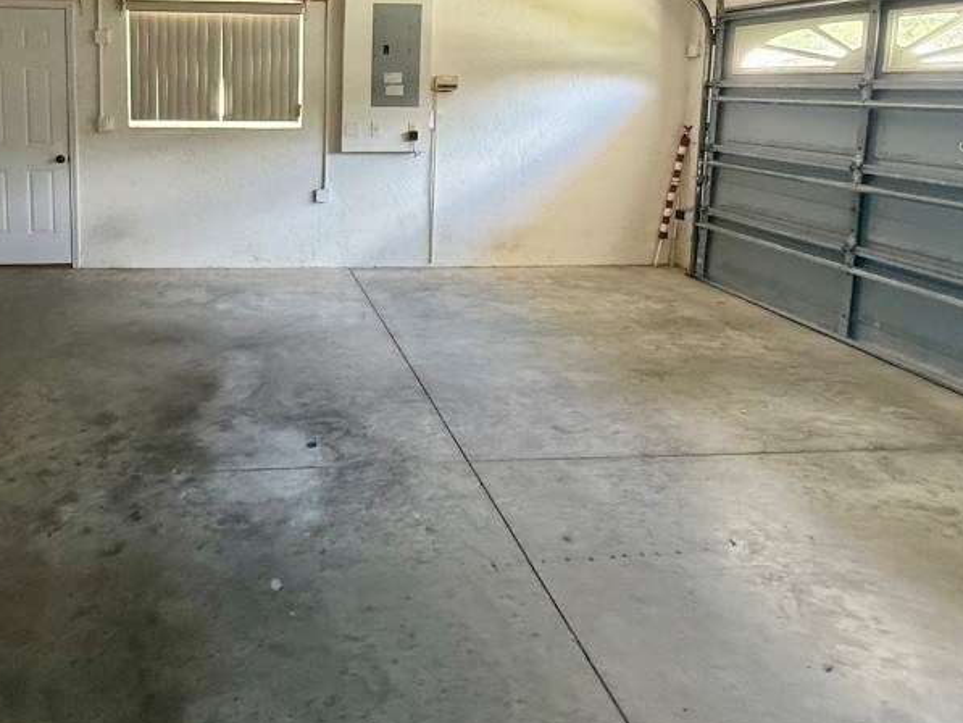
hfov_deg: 68.5
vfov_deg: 53.3
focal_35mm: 24
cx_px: 284
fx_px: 668
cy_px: 152
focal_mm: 2.22
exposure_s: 1/94
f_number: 2.2
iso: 400
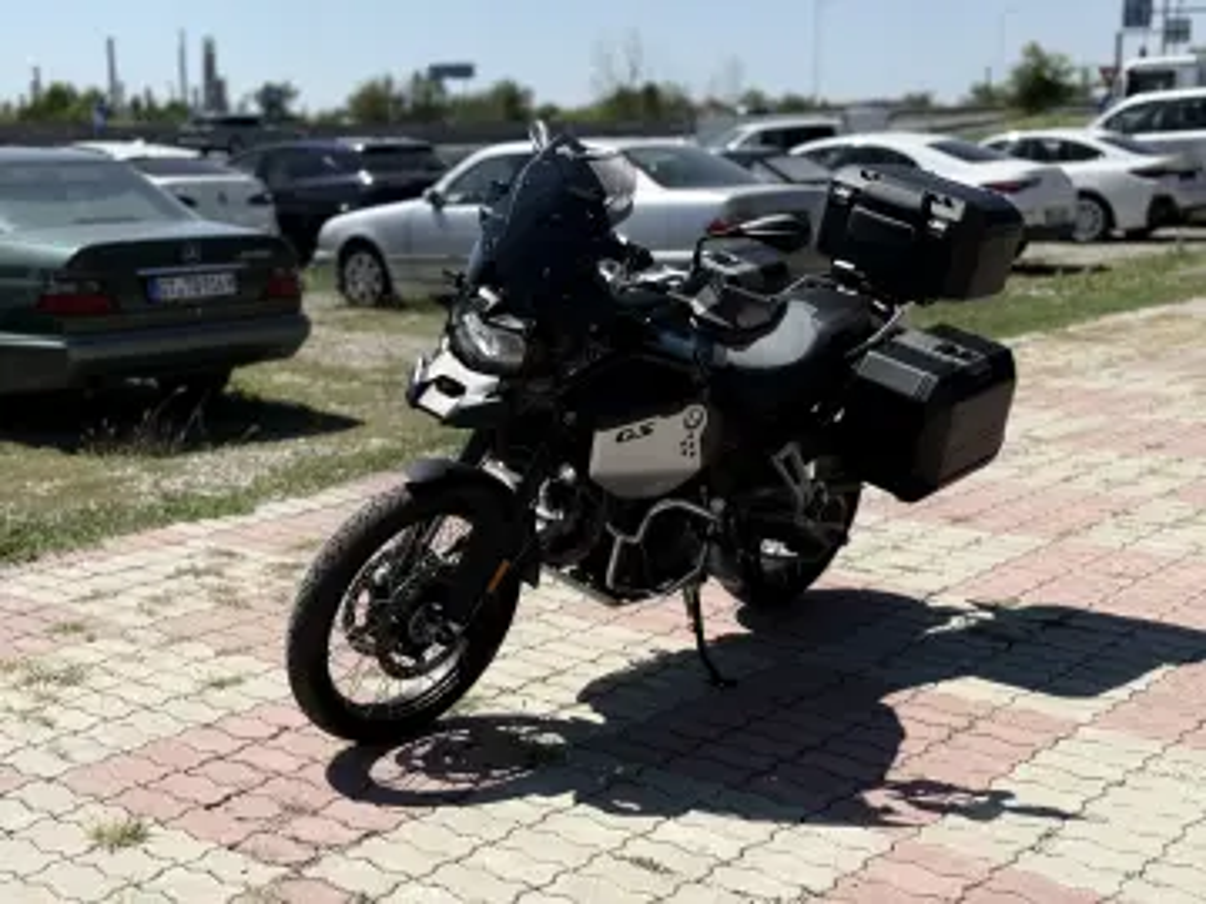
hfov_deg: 39.7
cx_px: 603
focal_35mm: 48
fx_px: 1672
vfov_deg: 30.3
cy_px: 452
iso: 80
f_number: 1.78
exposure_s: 1/5208
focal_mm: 6.76
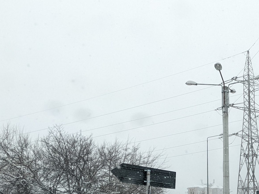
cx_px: 253
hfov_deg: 30.6
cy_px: 161
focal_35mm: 59
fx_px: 441
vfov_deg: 24.3
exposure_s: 1/1235
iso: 92
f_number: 1.73
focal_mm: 4.38
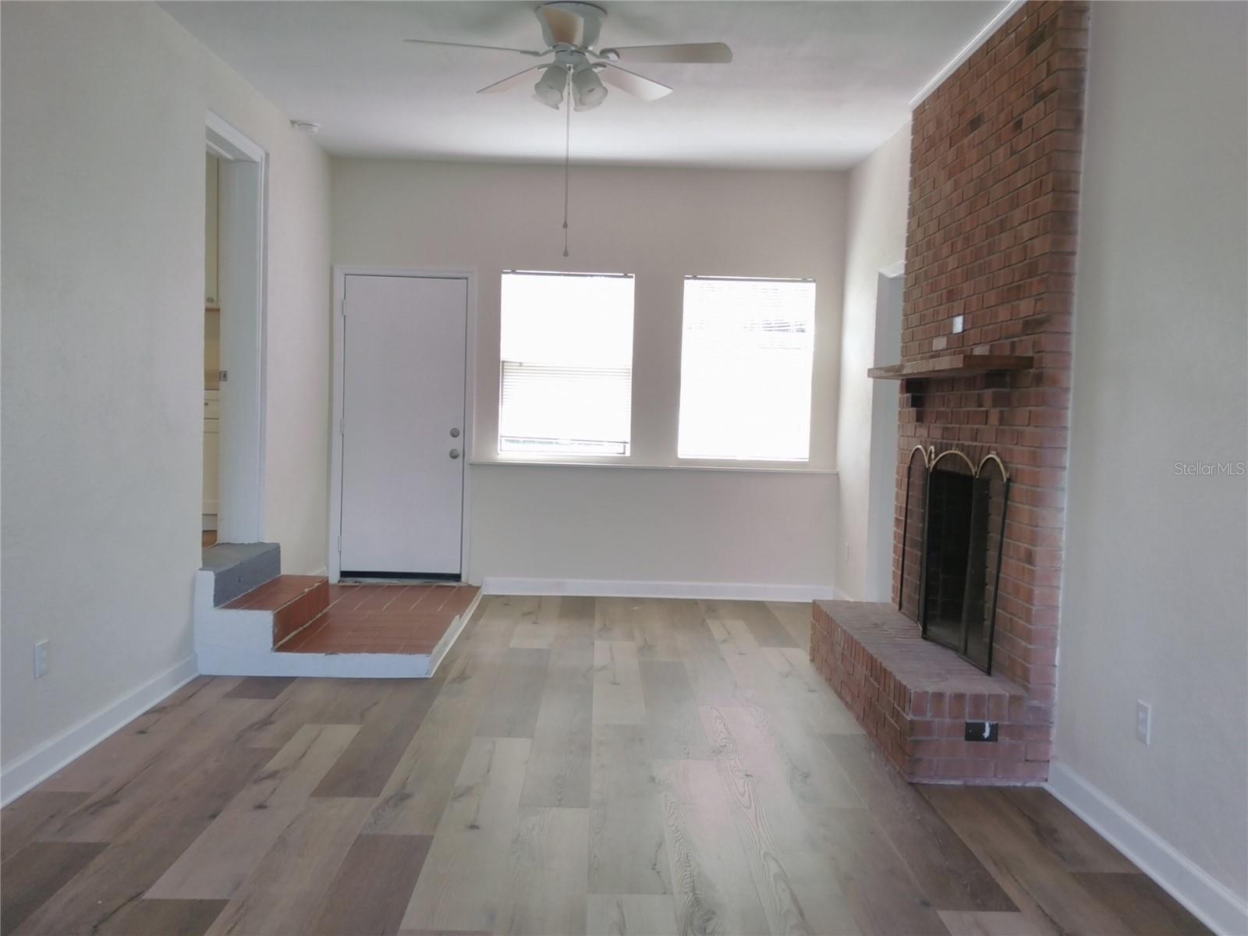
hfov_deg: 63.4
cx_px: 624
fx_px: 1009
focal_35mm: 28
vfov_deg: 49.7
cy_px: 468
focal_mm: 3.69
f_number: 2.65
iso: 67
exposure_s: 1/40
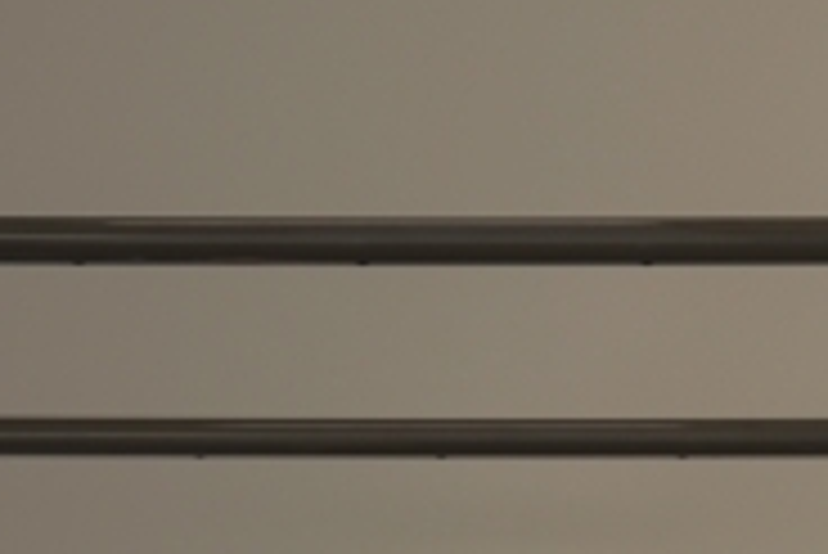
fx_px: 5754
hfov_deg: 8.2
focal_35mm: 250
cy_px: 1252
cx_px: 747
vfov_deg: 5.4
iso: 100
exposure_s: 1/50
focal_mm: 46
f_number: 2.8
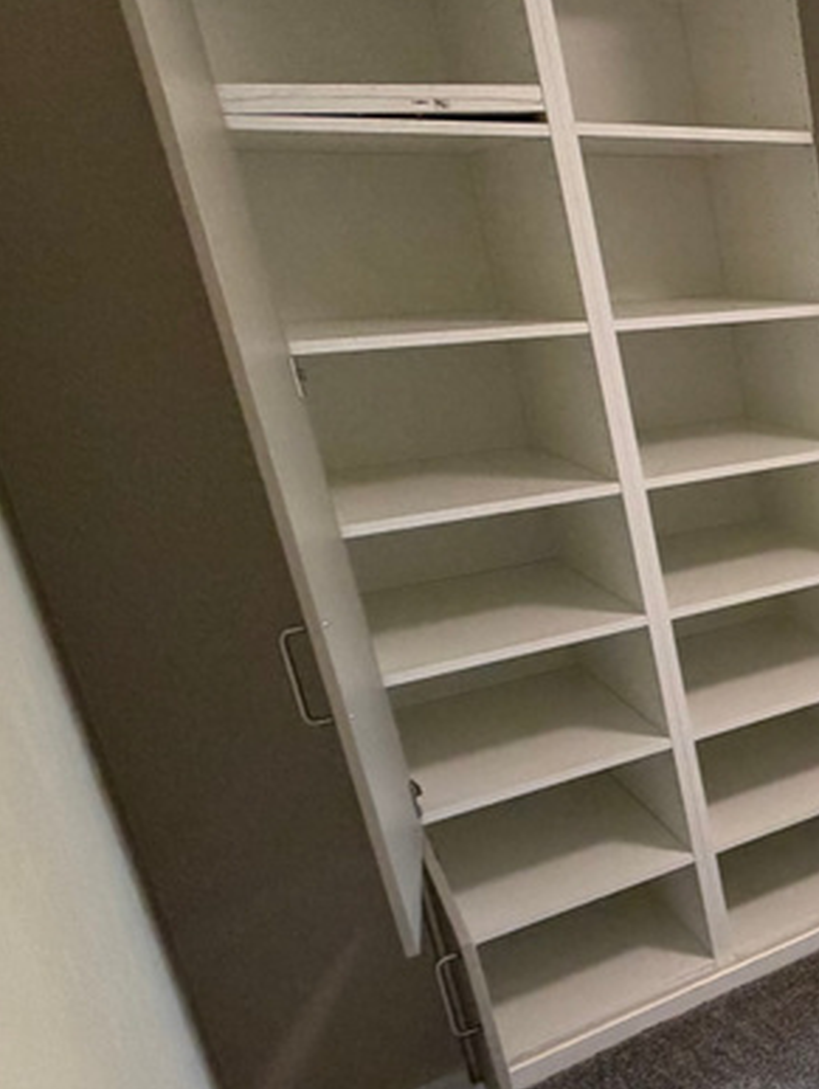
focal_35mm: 37
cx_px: 1281
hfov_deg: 26.1
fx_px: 1165
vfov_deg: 50.0
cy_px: 594
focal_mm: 2.22
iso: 250
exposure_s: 1/120
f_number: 2.2
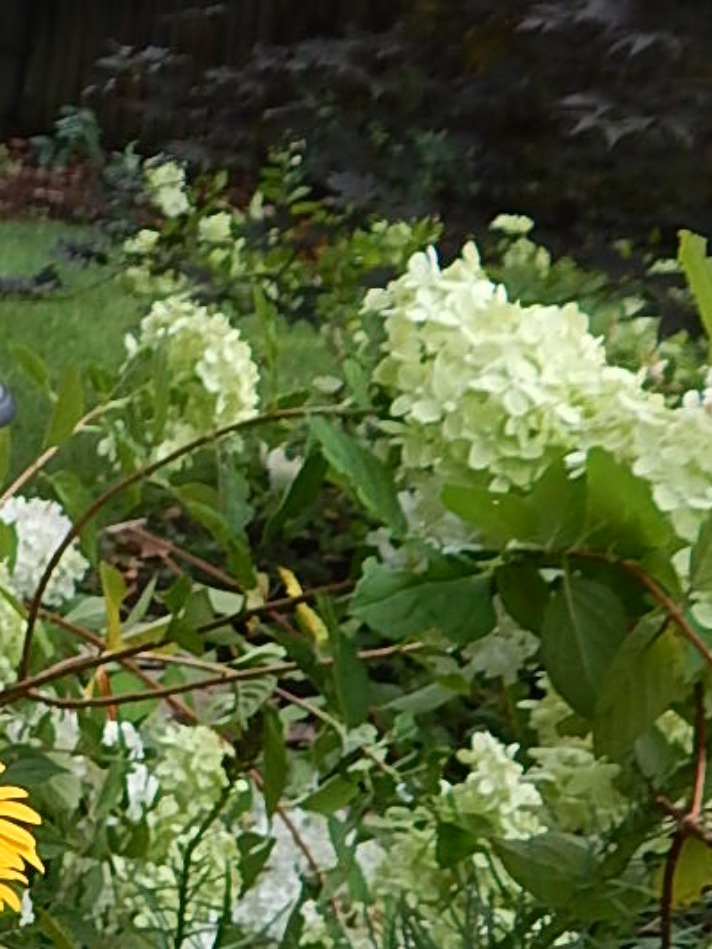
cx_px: -278
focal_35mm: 66
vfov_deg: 29.4
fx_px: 1809
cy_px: 499
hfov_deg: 20.0
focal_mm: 4
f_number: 3
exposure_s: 1/500
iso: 125
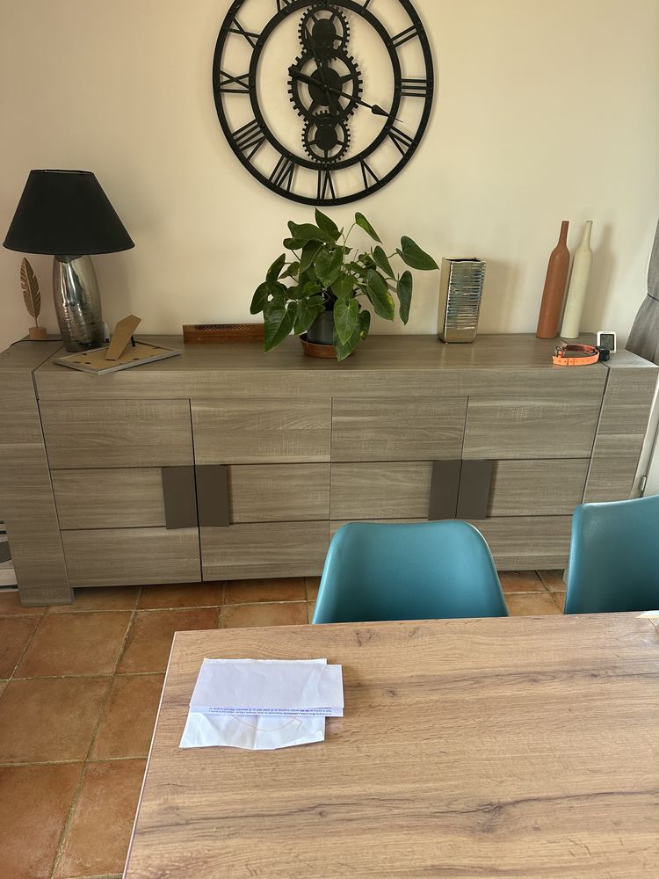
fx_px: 609
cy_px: 440
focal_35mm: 24
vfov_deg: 71.6
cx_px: 330
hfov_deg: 56.8
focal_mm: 6.86
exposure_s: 1/121
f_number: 1.78
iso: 125
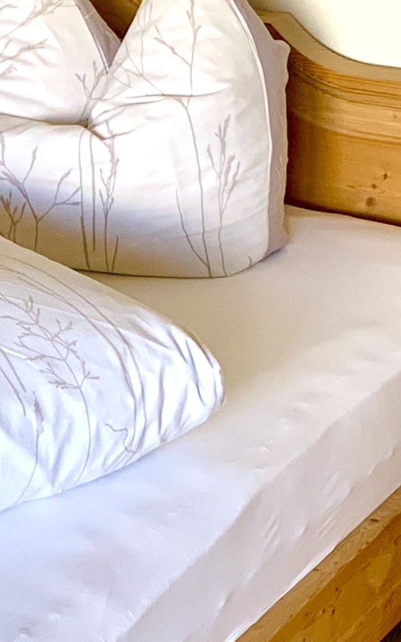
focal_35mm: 130
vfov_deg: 16.0
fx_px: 2274
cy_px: 406
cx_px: -313
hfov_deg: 9.6
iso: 80
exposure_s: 1/121
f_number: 1.8
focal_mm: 4.25
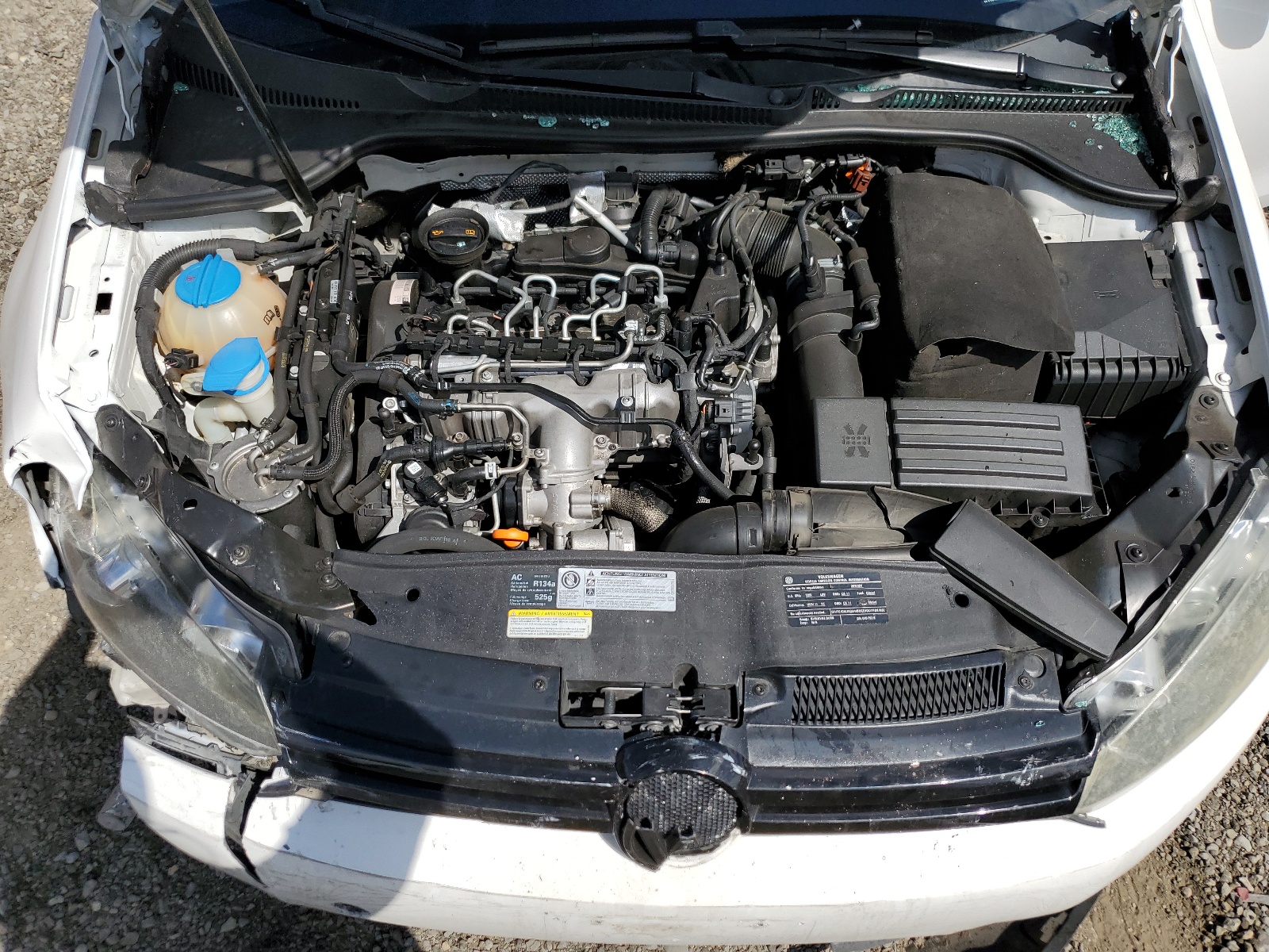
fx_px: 953
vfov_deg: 53.1
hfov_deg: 67.3
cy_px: 476
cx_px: 634
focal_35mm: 26
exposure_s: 1/5000
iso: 50
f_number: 1.5
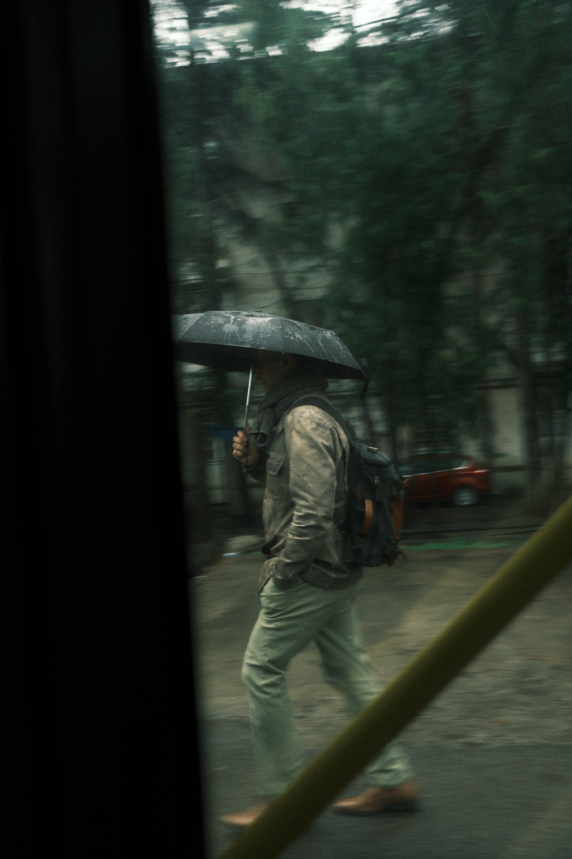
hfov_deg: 37.9
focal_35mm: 35
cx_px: 286
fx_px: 834
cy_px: 430
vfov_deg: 54.4
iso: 250
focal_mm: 23
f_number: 5.6
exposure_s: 1/34
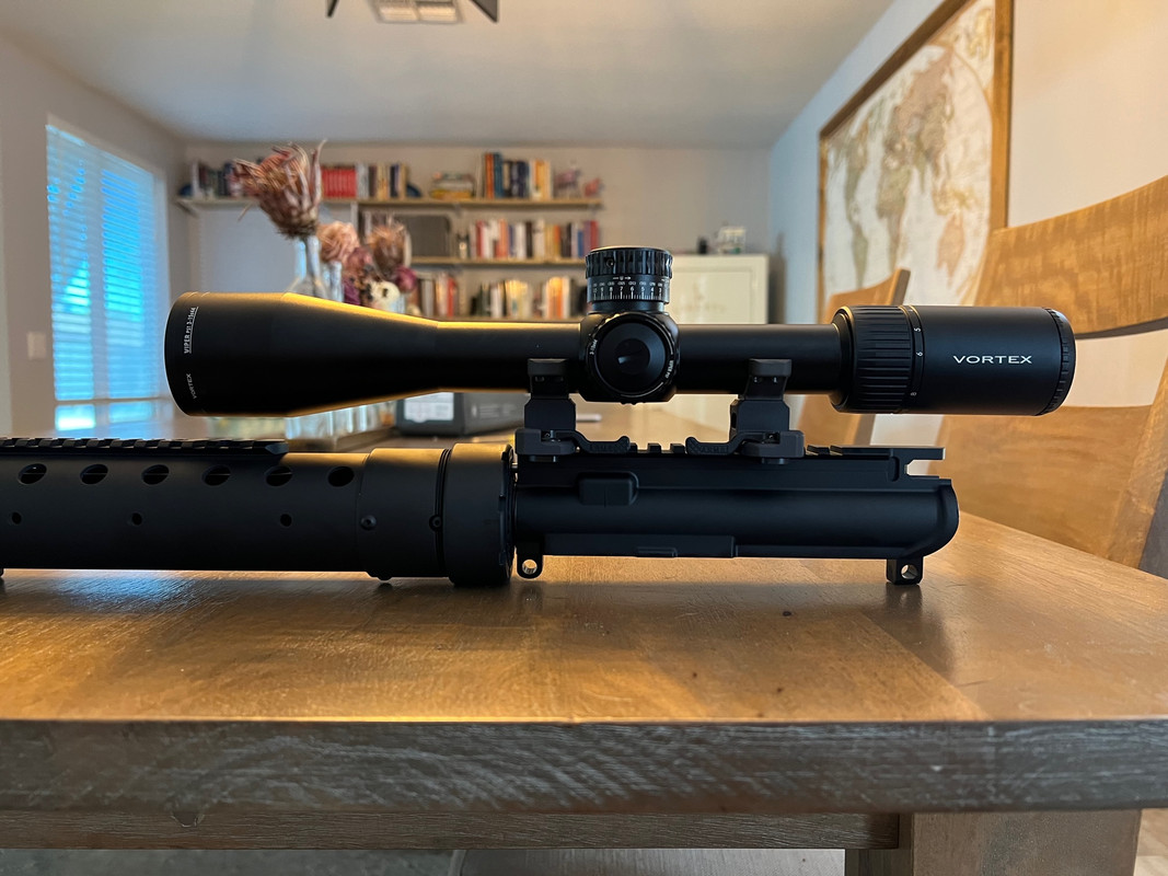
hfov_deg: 67.3
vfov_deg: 53.1
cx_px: 584
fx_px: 877
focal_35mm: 26
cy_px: 438
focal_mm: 5.7
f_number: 1.5
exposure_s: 1/40
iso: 400
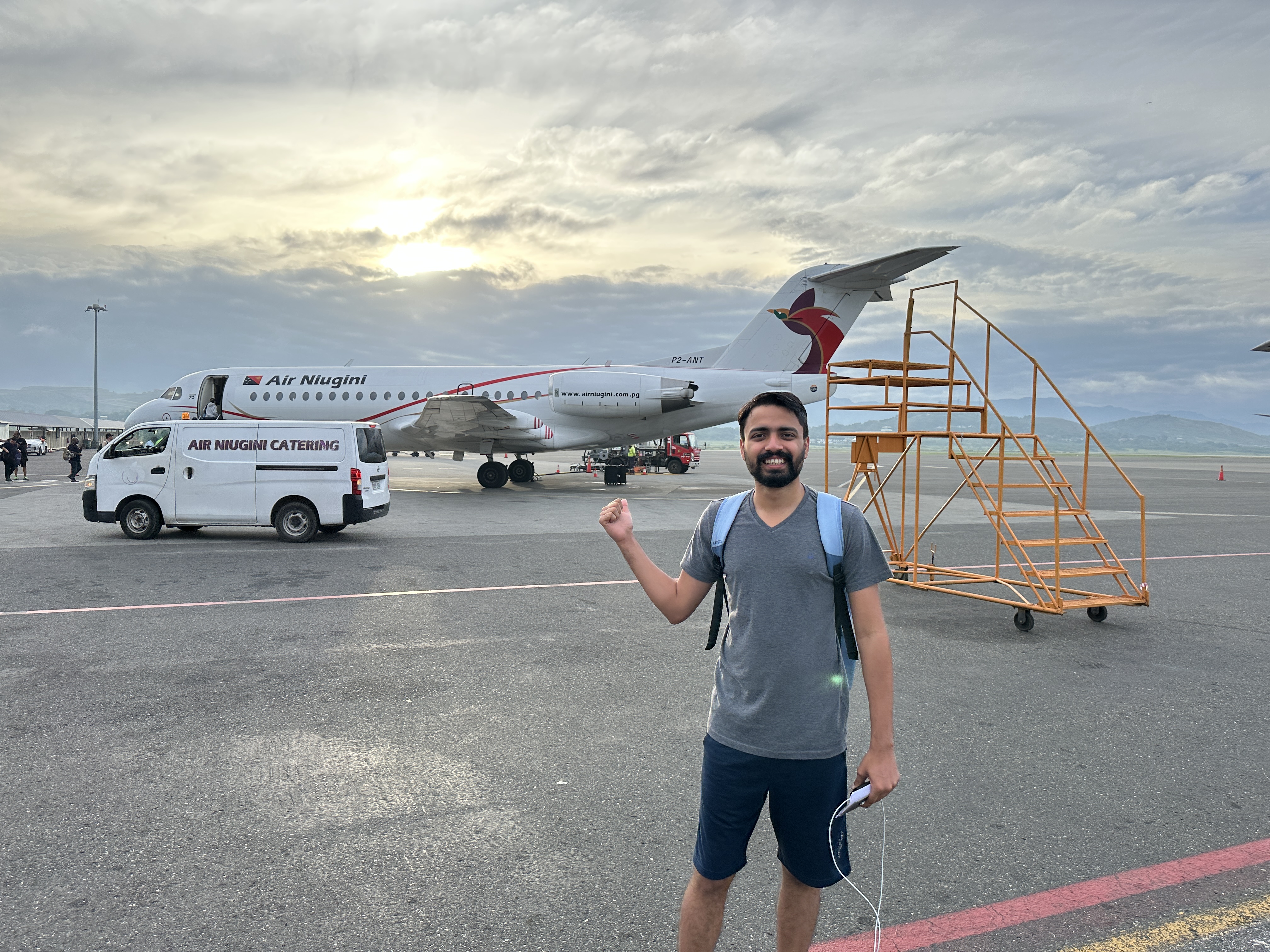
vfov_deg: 56.8
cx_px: 635
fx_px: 881
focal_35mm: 24
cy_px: 476
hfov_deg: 71.6
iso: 80
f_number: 1.78
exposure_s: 1/3058
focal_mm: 6.86
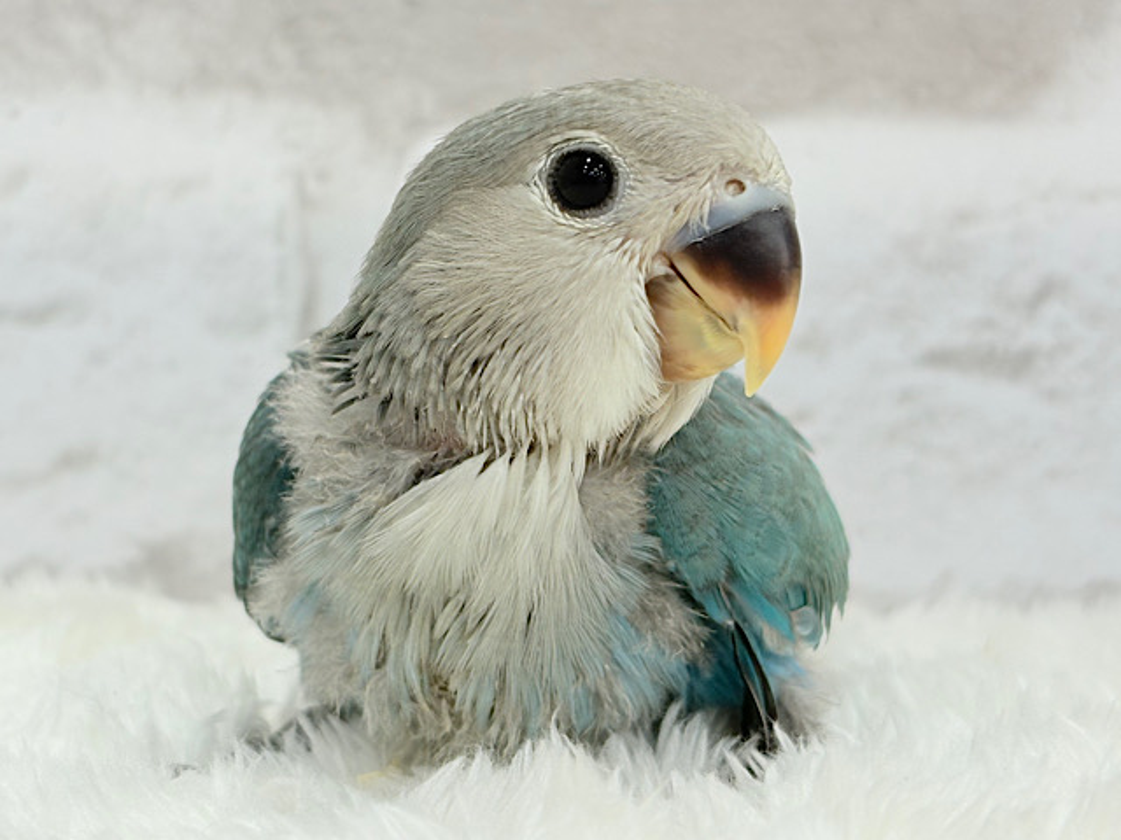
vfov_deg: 28.0
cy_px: 420
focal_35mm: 52
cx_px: 560
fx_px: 1684
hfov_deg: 36.8
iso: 40
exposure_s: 1/50
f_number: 1.6
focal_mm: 5.96
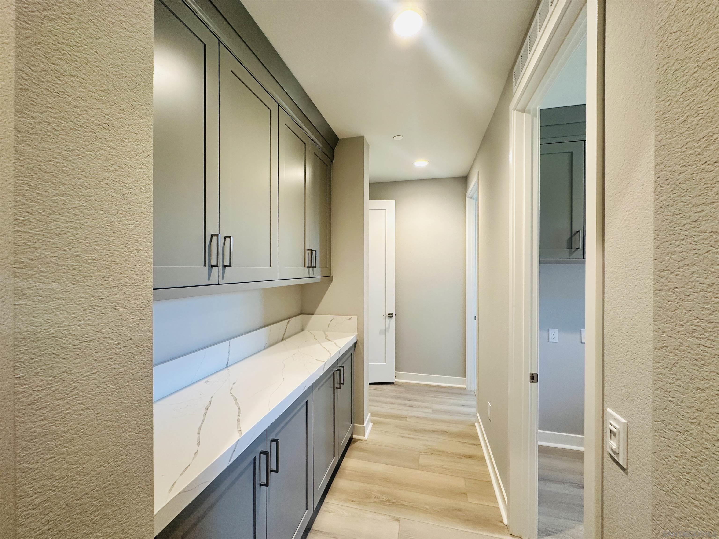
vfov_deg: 85.7
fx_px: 291
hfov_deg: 102.1
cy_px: 270
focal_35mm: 14
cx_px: 360
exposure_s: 1/60
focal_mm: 2.22
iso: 160
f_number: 2.2
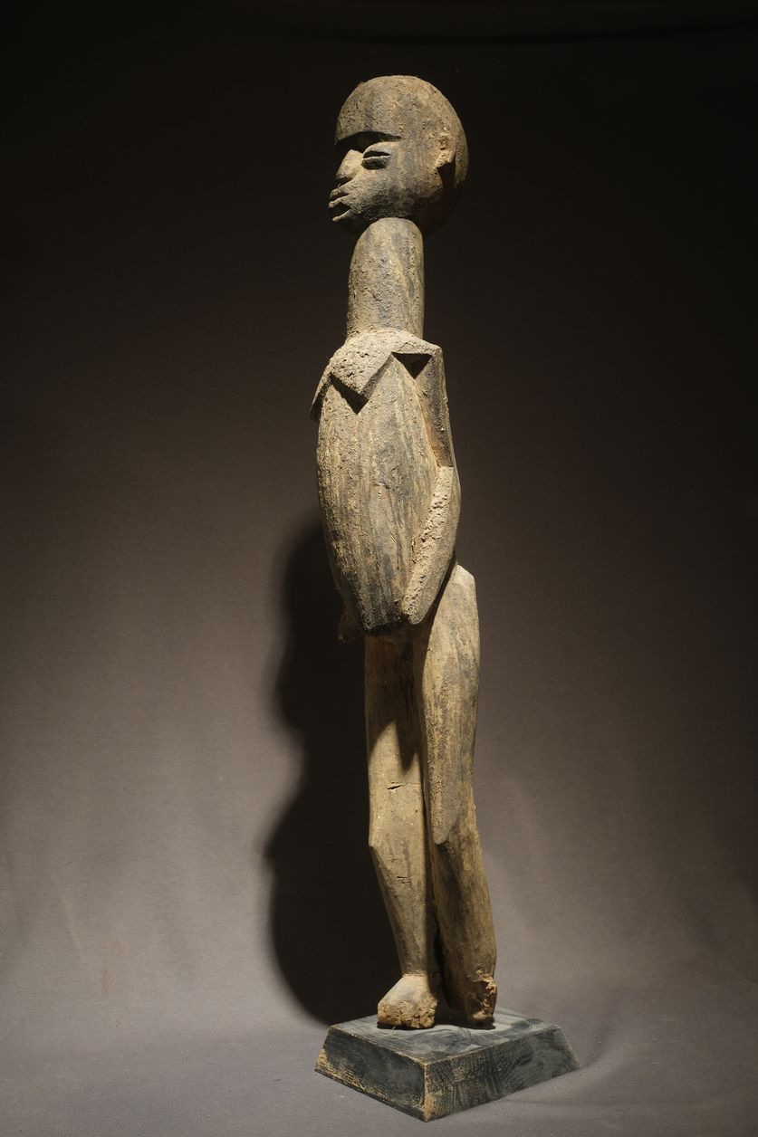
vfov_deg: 47.4
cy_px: 568
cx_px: 379
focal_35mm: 41
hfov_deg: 32.6
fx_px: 1295
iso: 800
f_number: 4.5
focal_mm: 27
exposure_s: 1/34
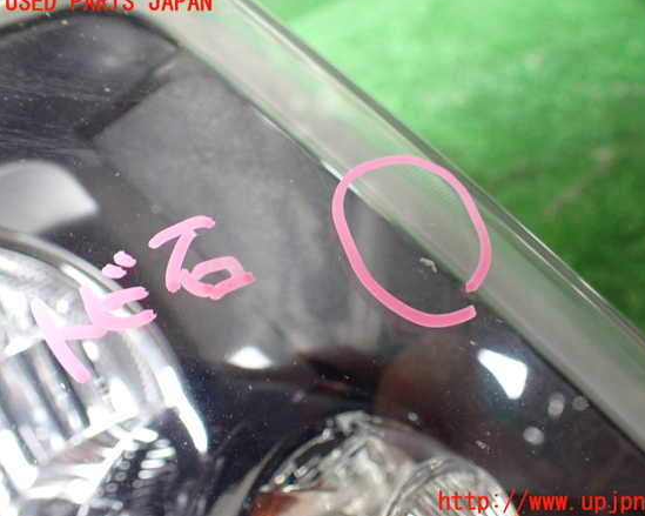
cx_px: 351
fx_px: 611
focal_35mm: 32
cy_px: 253
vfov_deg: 45.8
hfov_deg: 55.6
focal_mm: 5.4
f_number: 2.3
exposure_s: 1/50
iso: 800
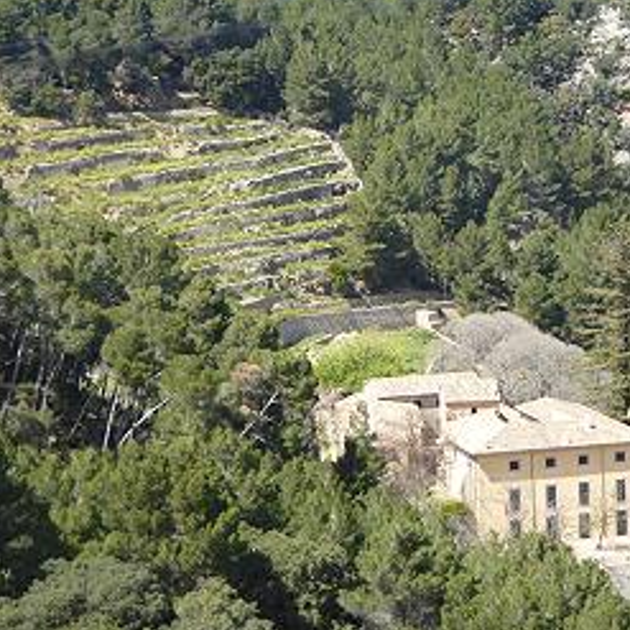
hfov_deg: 11.4
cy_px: 263
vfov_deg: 11.4
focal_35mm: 153
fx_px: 3150
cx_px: 344
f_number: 5
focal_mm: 17.5
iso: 100
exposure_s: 1/250
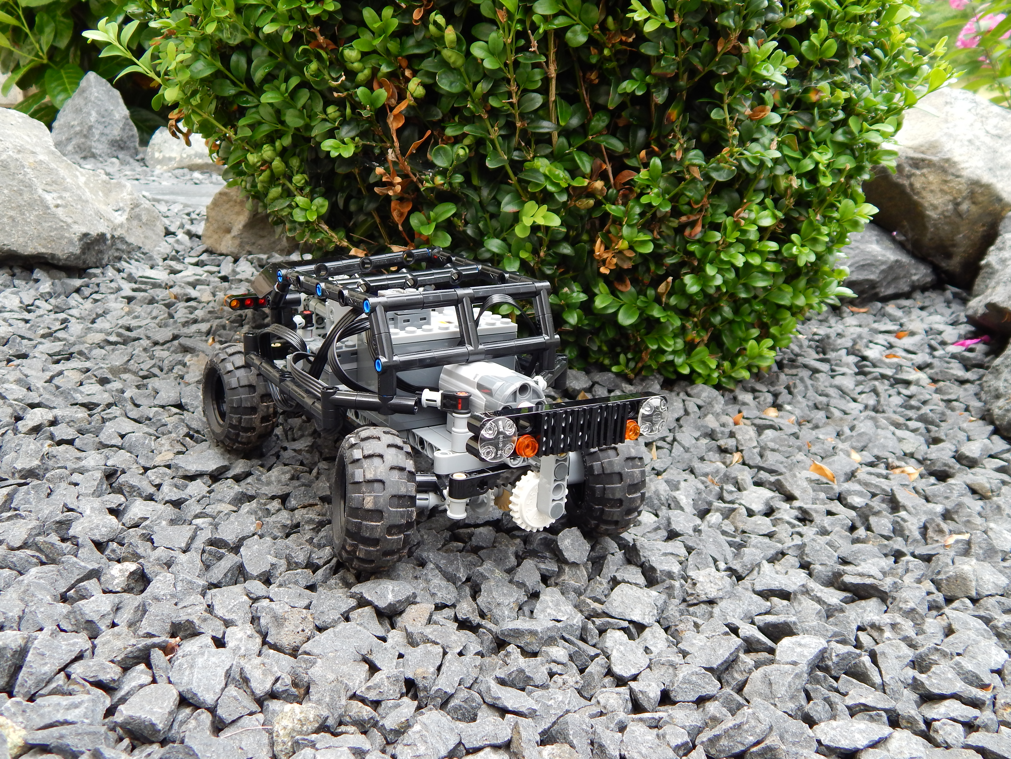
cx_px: 506
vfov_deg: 45.4
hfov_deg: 58.4
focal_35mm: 31
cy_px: 380
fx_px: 905
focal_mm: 5.6
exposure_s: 1/100
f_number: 3.2
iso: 125
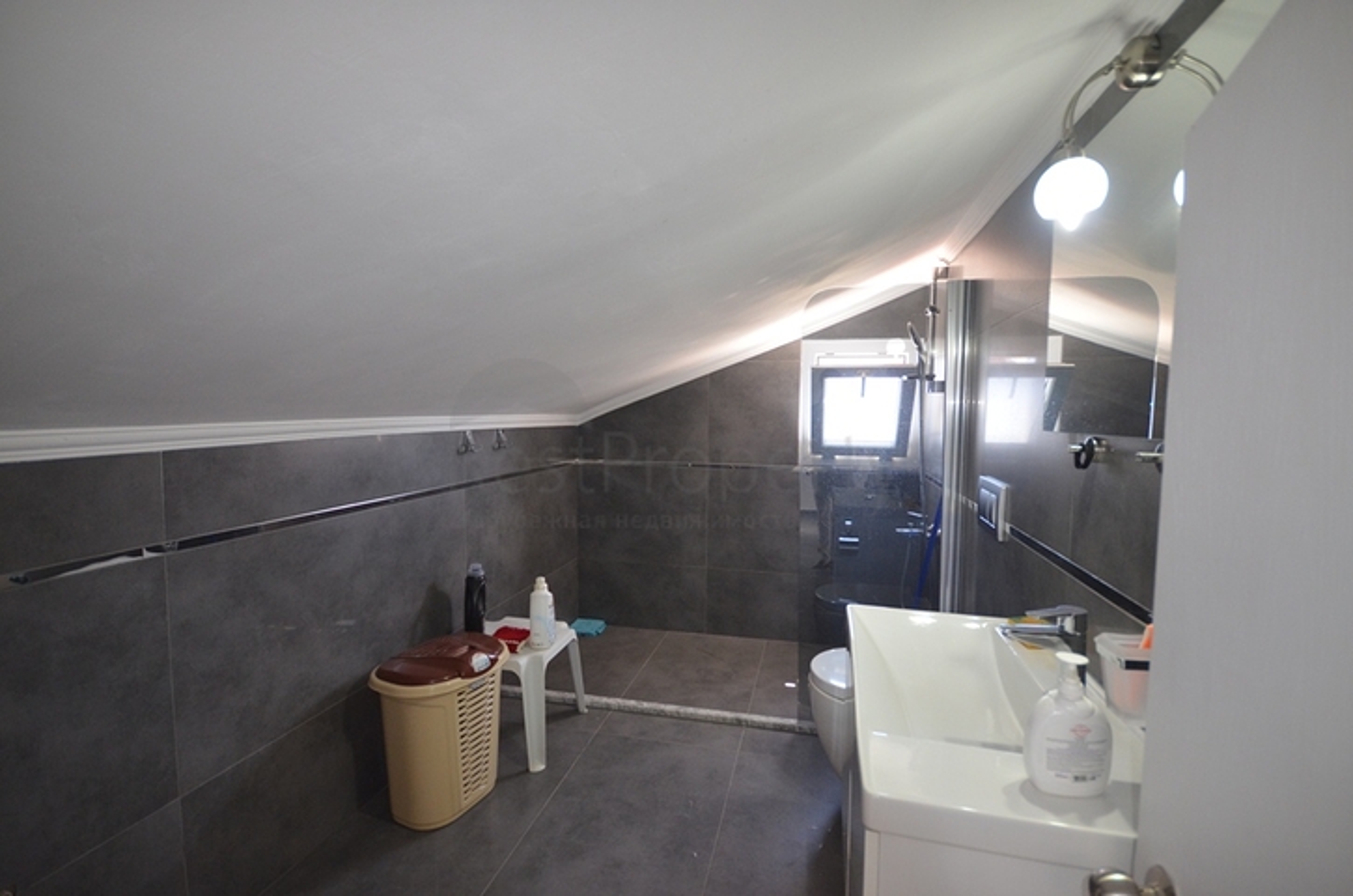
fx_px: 563
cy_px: 448
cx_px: 676
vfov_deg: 77.1
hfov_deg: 100.5
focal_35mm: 15
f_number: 4
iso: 800
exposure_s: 1/60
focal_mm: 10
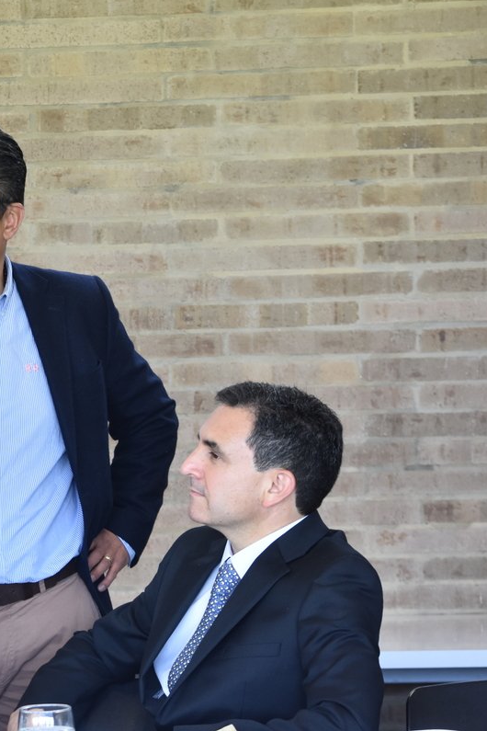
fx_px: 3307
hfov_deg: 8.4
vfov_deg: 12.6
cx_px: -56
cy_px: 364
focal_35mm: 163
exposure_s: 1/100
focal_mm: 72
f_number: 4.5
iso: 800
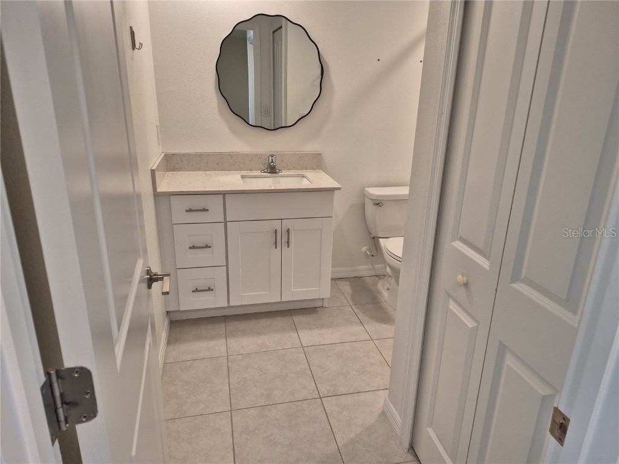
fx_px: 411
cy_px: 232
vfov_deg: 58.9
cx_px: 310
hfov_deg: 73.9
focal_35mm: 23
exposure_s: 1/120
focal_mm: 5.4
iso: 160
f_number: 1.8
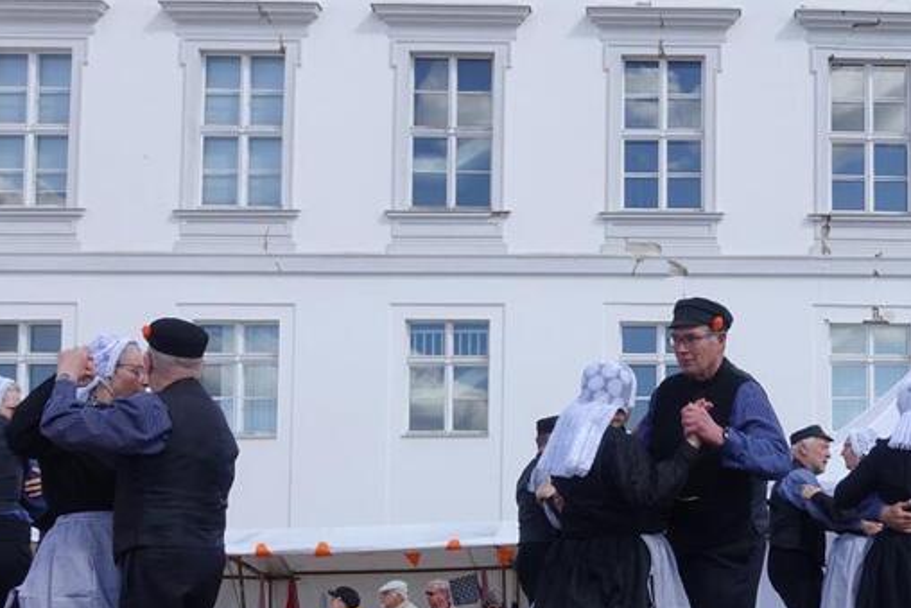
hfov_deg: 28.9
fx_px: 1696
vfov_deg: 20.2
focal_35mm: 67
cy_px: 447
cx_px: 819
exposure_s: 1/320
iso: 125
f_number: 5.6
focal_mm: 13.34
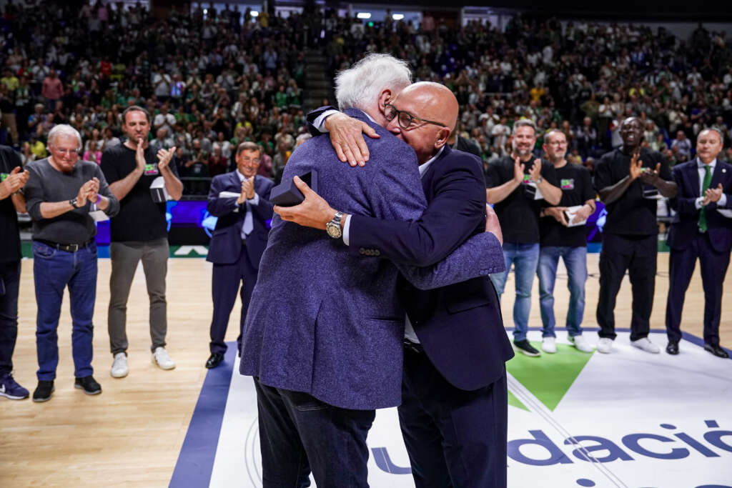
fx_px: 671
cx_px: 366
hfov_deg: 57.2
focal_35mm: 33
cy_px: 244
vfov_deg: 40.0
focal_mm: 33
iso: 2500
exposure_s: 1/1250
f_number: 2.8
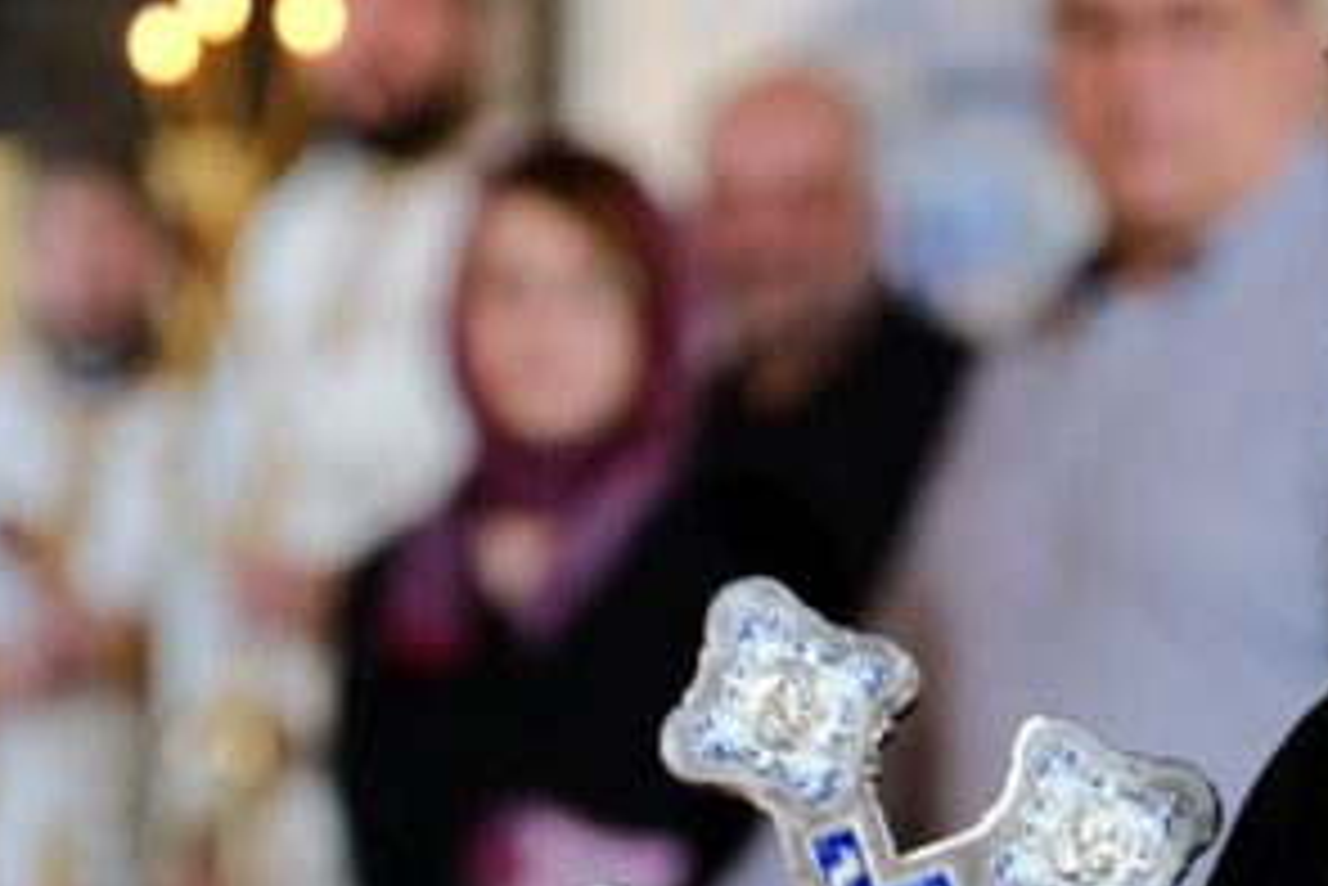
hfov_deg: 7.1
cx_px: 954
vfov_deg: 4.8
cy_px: 776
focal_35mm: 288
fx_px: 10629
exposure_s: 1/125
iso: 1600
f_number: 2.8
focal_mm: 55
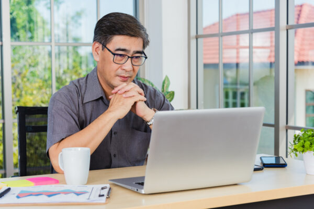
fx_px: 611
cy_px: 104
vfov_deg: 19.5
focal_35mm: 70
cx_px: 157
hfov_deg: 28.8
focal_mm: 70
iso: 80
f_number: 5
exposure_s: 1/160
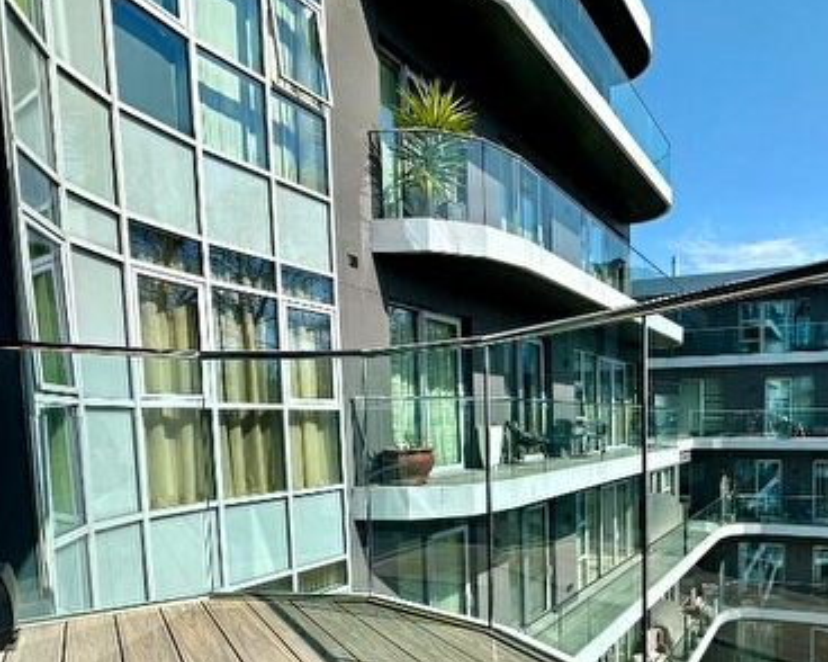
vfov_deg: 53.1
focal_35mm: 26
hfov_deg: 62.1
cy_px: 472
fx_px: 637
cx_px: 626
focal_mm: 2.22
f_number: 2.2
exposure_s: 1/988
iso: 40
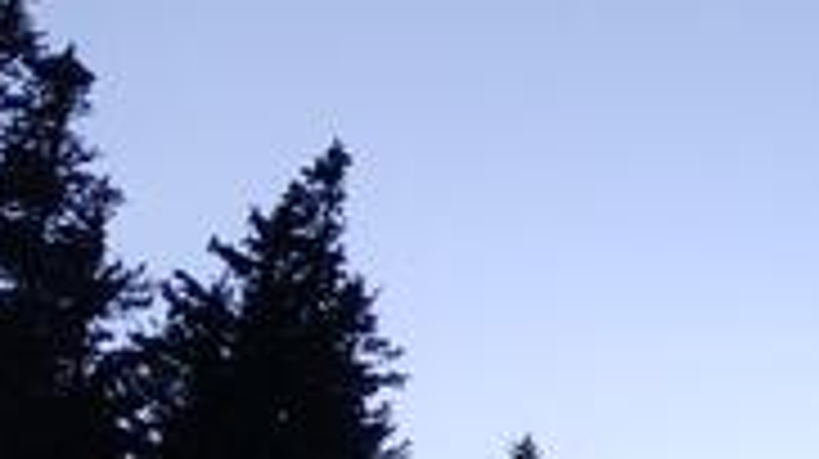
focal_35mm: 142
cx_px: 2264
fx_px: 3081
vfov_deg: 7.9
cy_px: 1127
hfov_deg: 11.2
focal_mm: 6.06
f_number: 1.6
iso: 50
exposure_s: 1/1590
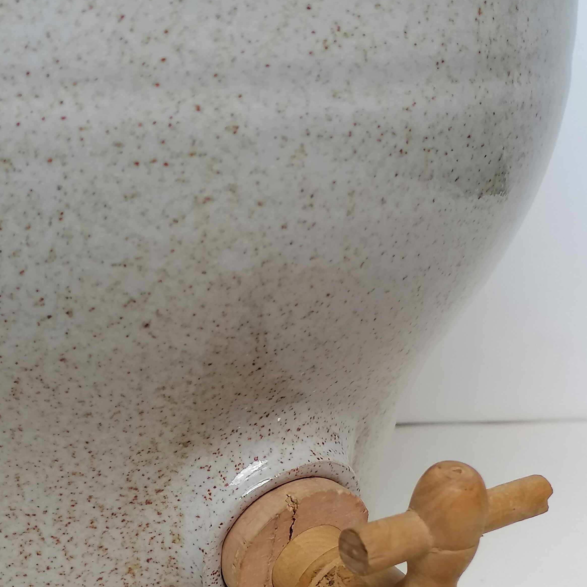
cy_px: 486
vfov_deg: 24.2
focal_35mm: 70
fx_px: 1343
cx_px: 286
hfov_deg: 24.7
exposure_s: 1/50
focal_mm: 4.75
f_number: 1.8
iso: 80
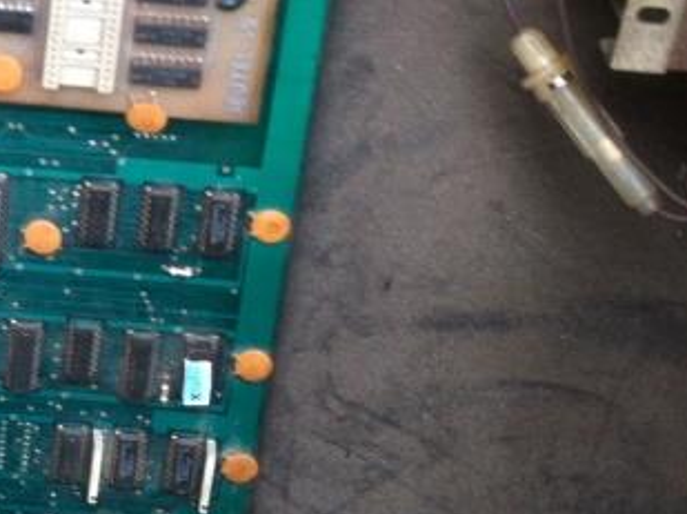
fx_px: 2299
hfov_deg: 16.3
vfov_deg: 12.7
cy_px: 66
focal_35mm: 116
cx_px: -133
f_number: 2.8
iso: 80
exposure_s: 1/15
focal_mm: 3.85
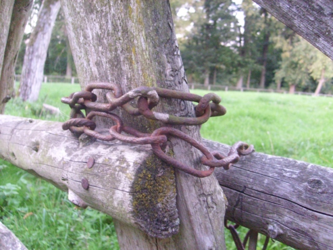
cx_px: 166
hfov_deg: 52.6
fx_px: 337
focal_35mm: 35
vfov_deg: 40.7
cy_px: 125
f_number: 2.8
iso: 200
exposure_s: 1/8
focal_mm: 5.8
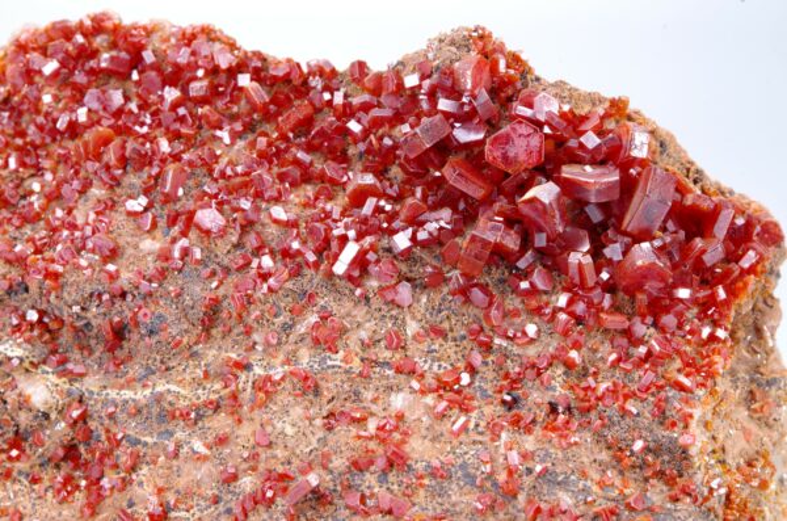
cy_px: 260
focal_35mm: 72
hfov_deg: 28.1
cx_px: 394
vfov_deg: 18.8
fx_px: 1570
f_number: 16
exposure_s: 1/8
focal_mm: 47.5
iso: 100
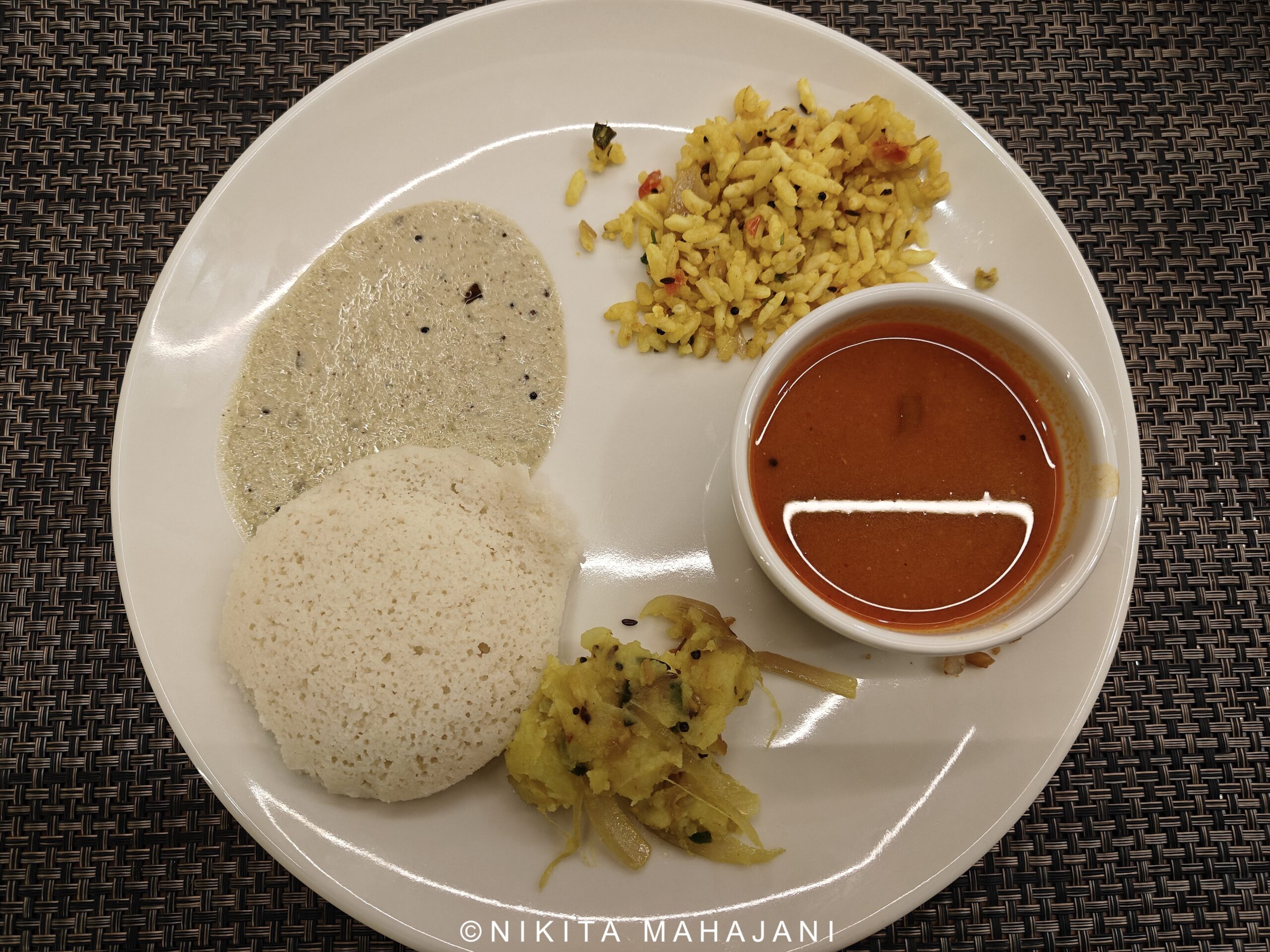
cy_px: 476
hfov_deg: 71.6
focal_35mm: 24
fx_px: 881
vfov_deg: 56.8
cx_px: 635
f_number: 1.8
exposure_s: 1/100
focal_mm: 5.59
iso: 160
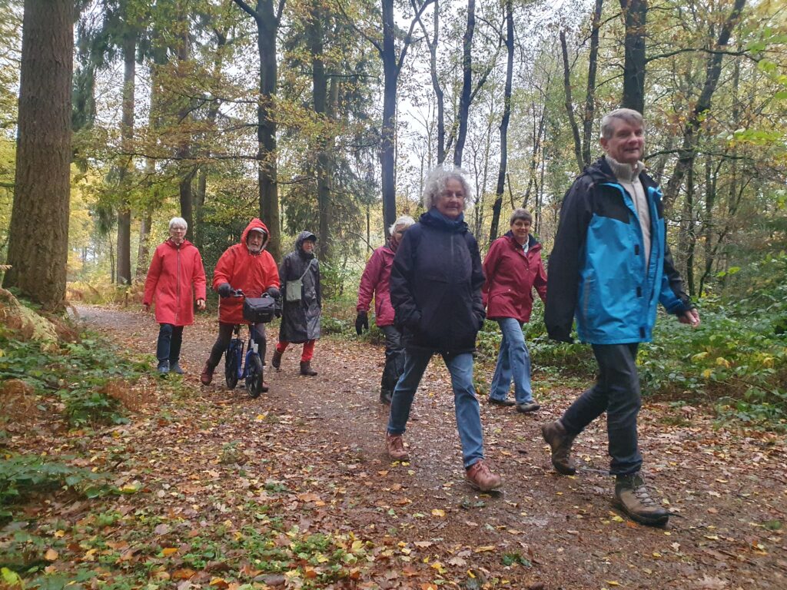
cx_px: 394
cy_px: 295
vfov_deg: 53.1
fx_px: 591
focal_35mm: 26
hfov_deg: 67.3
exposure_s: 1/120
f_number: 2.4
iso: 640
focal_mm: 4.32
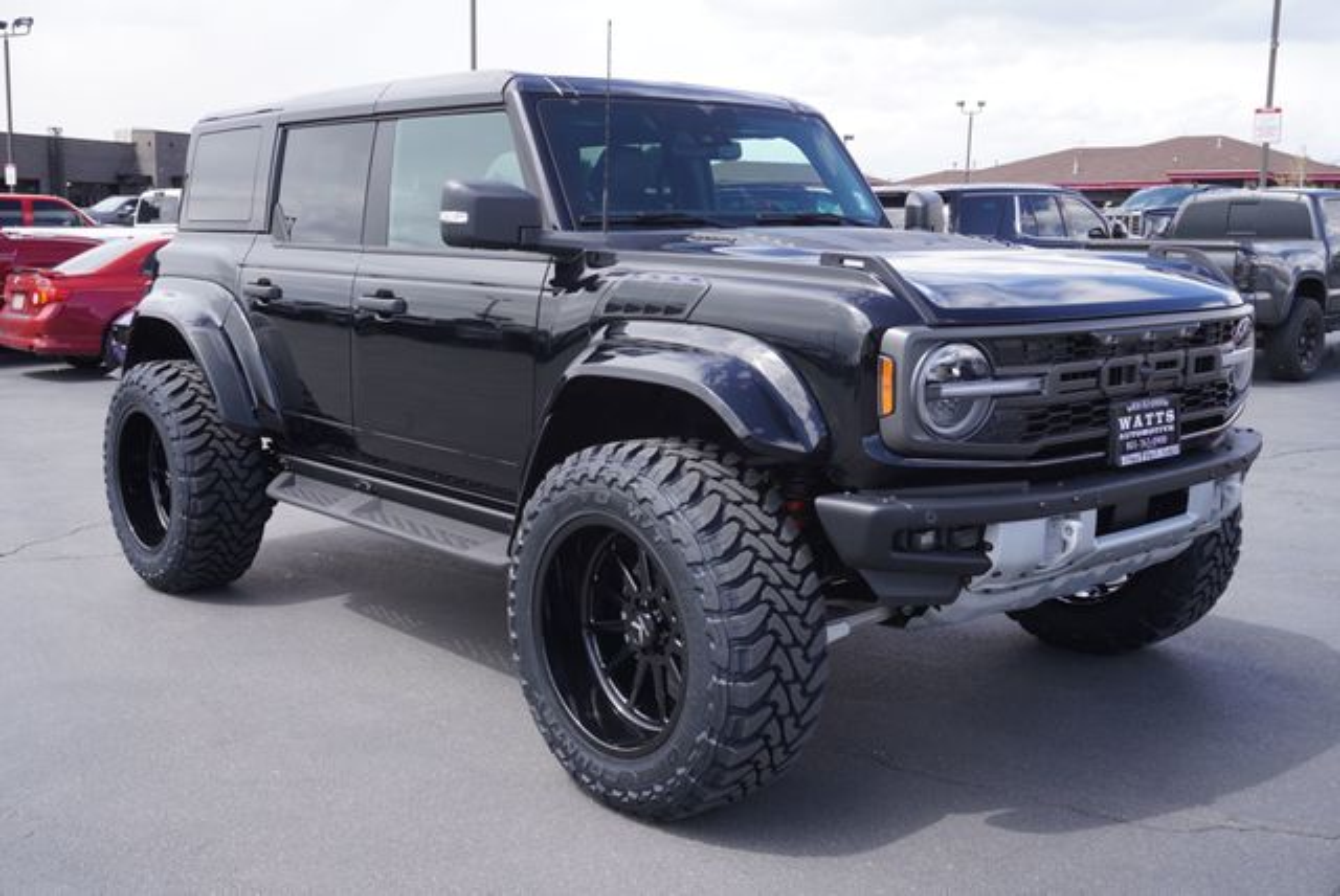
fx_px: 1341
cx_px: 670
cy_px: 448
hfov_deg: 53.1
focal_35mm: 36
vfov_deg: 36.9
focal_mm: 24
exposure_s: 1/160
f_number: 6.3
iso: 100
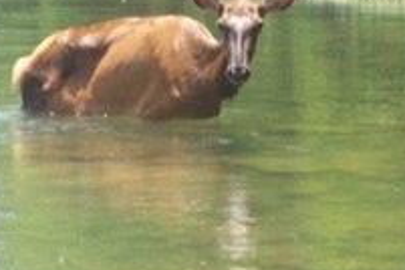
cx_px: 149
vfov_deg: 6.5
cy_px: 81
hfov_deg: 9.7
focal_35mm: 211
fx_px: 2374
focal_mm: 16.8
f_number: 4.6
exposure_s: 1/180
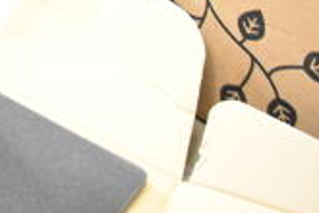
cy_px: -83
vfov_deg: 13.1
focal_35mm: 100
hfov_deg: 16.9
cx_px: -255
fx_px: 886
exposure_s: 1/30
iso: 3200
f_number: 3.5
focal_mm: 18
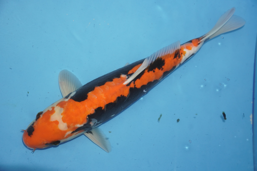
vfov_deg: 25.0
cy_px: 86
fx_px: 385
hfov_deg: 36.9
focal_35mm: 54
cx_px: 128
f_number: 4.5
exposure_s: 1/160
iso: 1000
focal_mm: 36
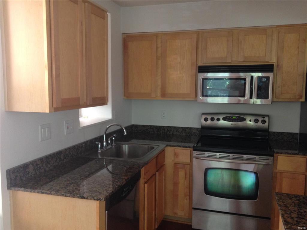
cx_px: 154
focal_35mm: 33
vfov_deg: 42.9
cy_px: 115
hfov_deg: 55.4
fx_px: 293
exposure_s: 1/20
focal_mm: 4.12
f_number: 2.4
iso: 160
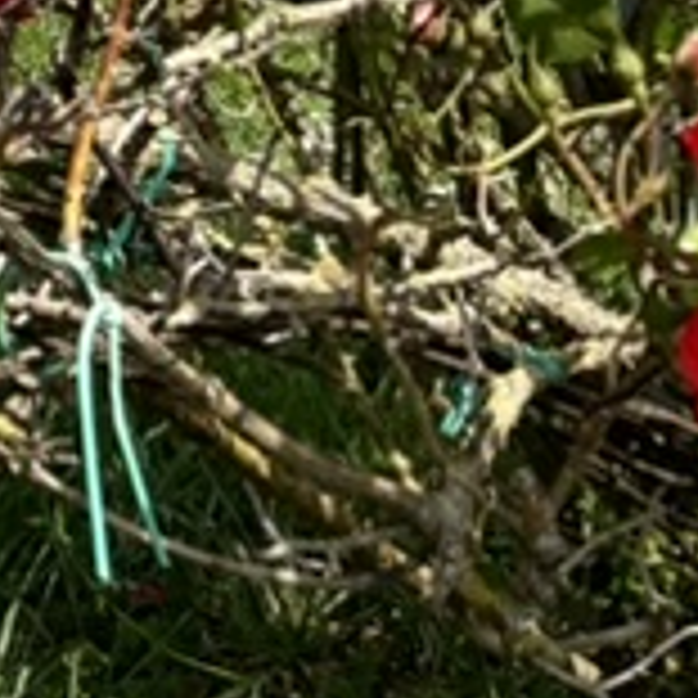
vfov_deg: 10.0
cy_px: -982
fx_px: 3468
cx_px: -1419
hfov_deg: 9.2
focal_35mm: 152
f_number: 1.6
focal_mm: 5.96
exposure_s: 1/2342
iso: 50
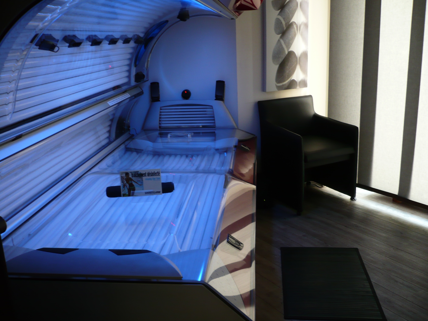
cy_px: 160
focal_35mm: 35
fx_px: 433
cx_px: 214
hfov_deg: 52.6
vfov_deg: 40.7
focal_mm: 5.8
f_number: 2.8
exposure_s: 1/8
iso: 100
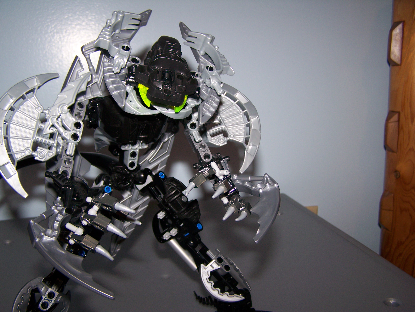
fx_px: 456
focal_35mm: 38
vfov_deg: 37.8
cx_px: 208
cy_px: 156
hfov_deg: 48.9
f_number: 2.8
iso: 80
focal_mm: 6.3
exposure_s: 1/60
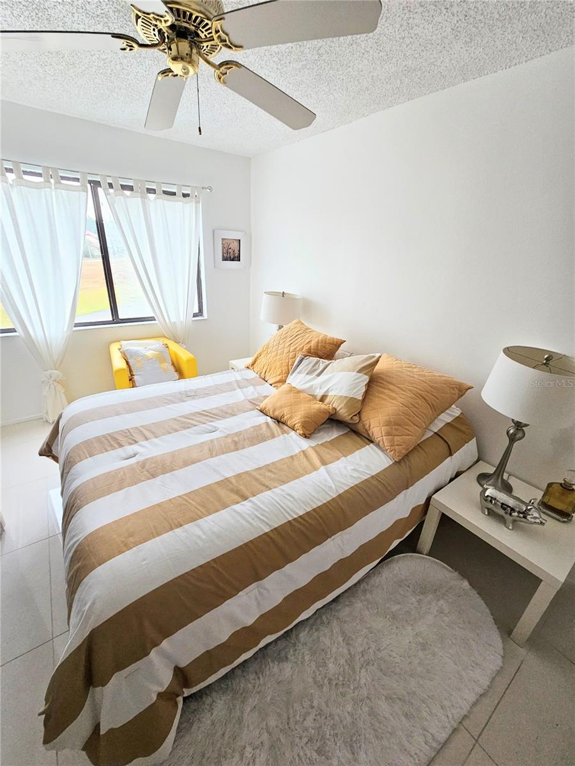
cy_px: 383
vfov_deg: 106.2
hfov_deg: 89.9
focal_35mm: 13
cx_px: 288
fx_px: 288
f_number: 2.2
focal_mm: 2.2
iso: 200
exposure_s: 1/60
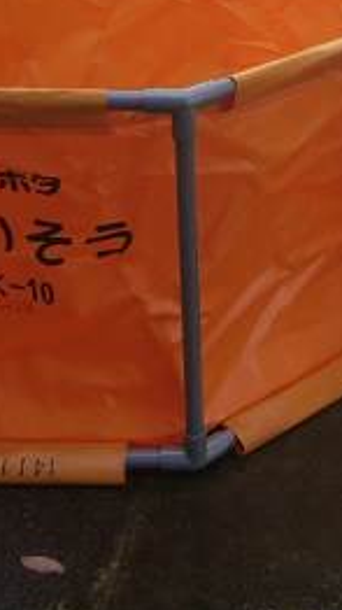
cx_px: 382
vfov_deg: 28.2
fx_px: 1163
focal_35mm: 72
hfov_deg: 16.2
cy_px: 52
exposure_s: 1/160
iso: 160
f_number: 3.9
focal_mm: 4.5
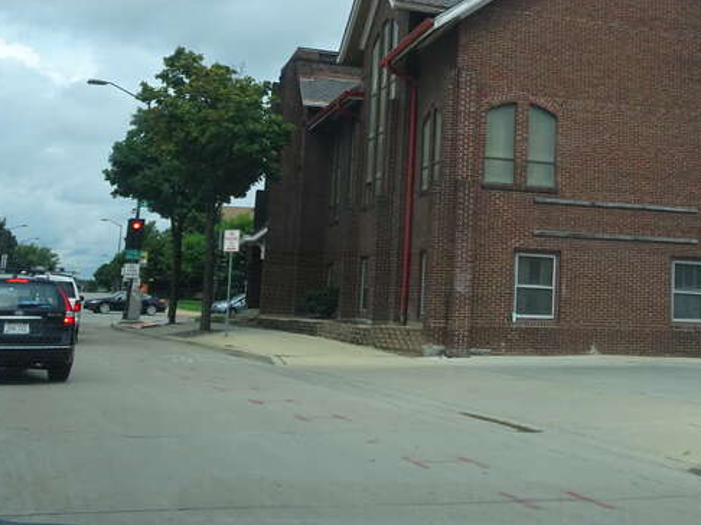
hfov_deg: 37.8
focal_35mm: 49
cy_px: 111
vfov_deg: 29.0
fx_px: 992
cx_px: 537
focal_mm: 5.26
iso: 80
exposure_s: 1/640
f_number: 4
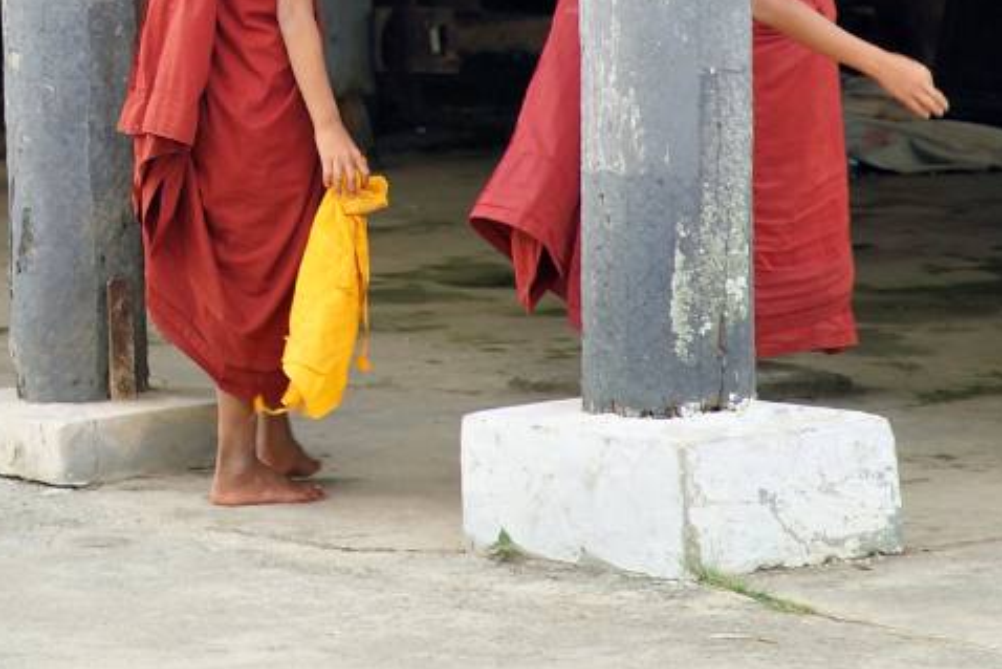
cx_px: -497
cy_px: -549
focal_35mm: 241
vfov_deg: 5.6
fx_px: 6709
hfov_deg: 8.4
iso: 100
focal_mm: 60
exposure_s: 1/100
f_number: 4.5
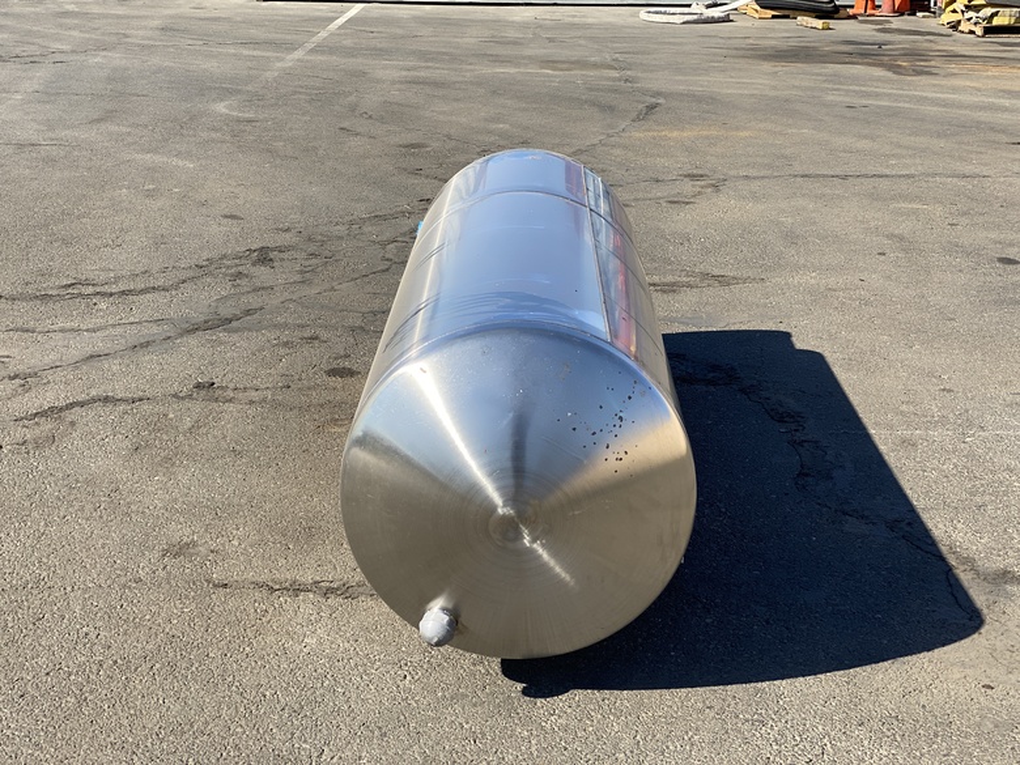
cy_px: 382
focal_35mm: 52
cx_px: 510
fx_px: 1532
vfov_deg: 28.0
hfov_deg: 36.8
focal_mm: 6
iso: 20
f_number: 2
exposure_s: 1/826
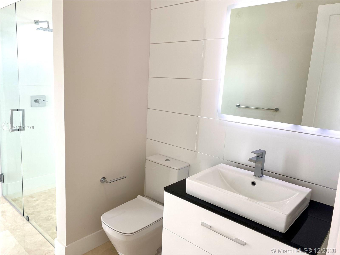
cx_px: 170
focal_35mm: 26
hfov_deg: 67.3
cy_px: 128
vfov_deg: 53.1
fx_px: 255
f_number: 1.8
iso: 40
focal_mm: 4.25
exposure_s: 1/120
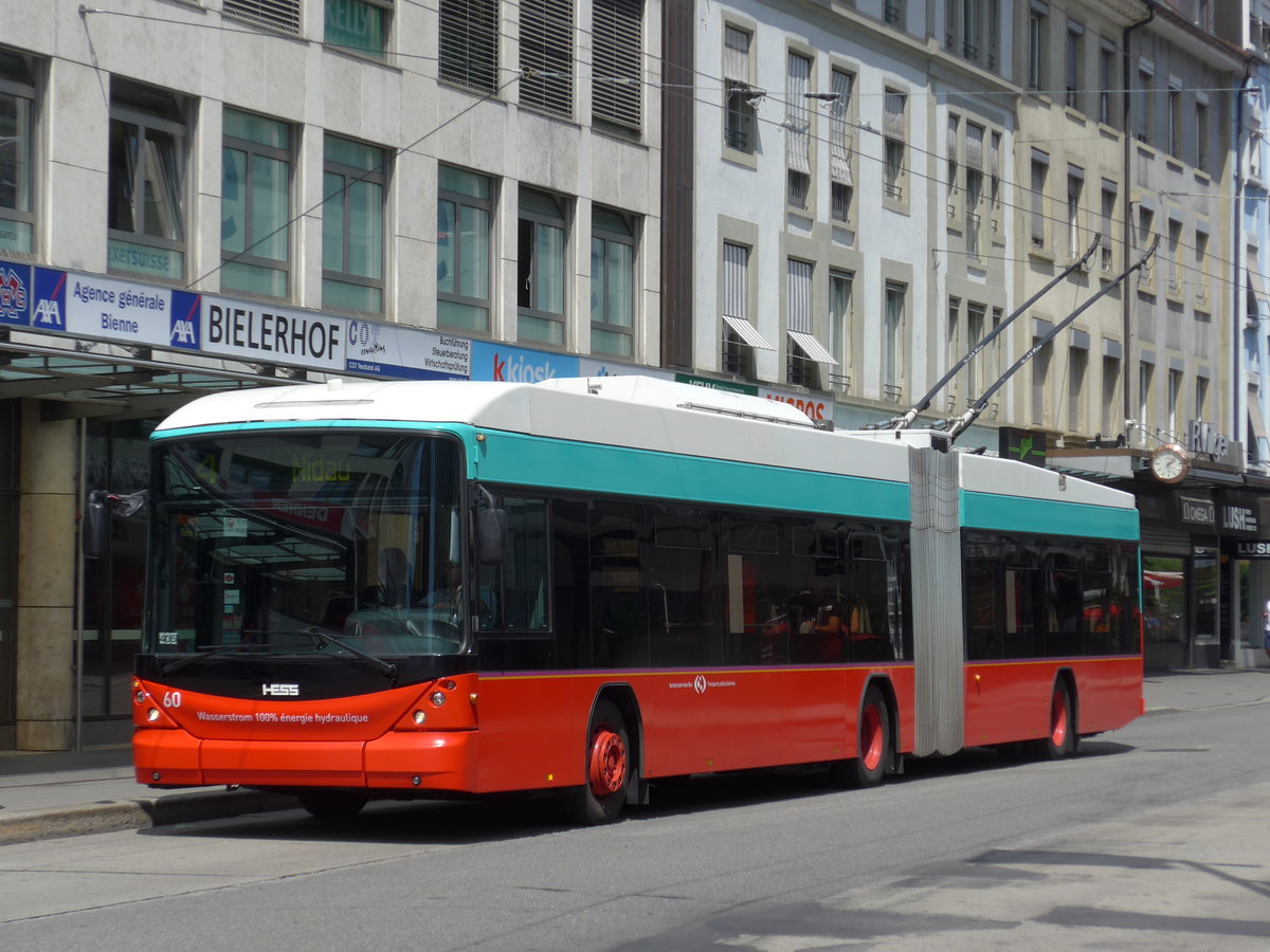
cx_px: 635
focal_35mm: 97
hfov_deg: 20.2
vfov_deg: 15.2
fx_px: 3559
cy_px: 476
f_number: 4.7
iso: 80
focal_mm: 19.2
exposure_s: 1/800
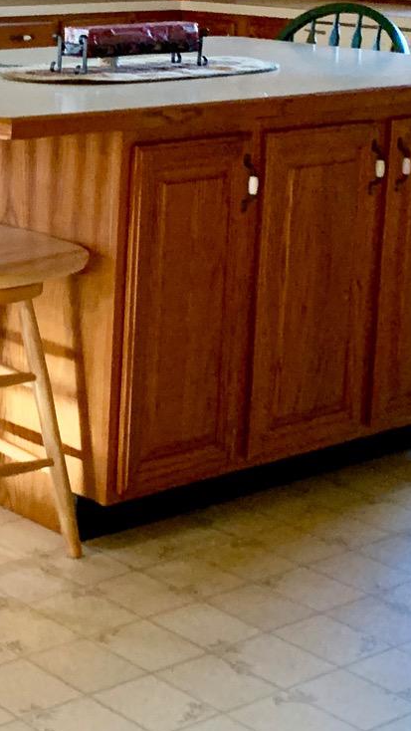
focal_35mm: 79
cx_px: -319
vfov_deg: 26.1
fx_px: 1530
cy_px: 100
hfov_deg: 13.7
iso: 320
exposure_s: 1/60
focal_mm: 4.25
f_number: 1.8
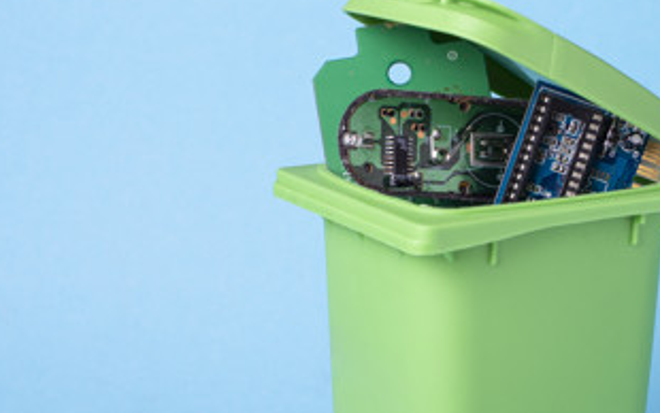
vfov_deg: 12.7
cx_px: 502
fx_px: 1853
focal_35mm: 103
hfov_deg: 20.0
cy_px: 327
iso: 100
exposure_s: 1/160
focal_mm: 50
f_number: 11
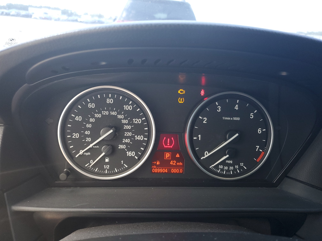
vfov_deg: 53.1
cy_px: 120
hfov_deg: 67.3
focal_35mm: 26
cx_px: 161
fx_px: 242
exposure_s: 1/120
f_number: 1.5
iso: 91
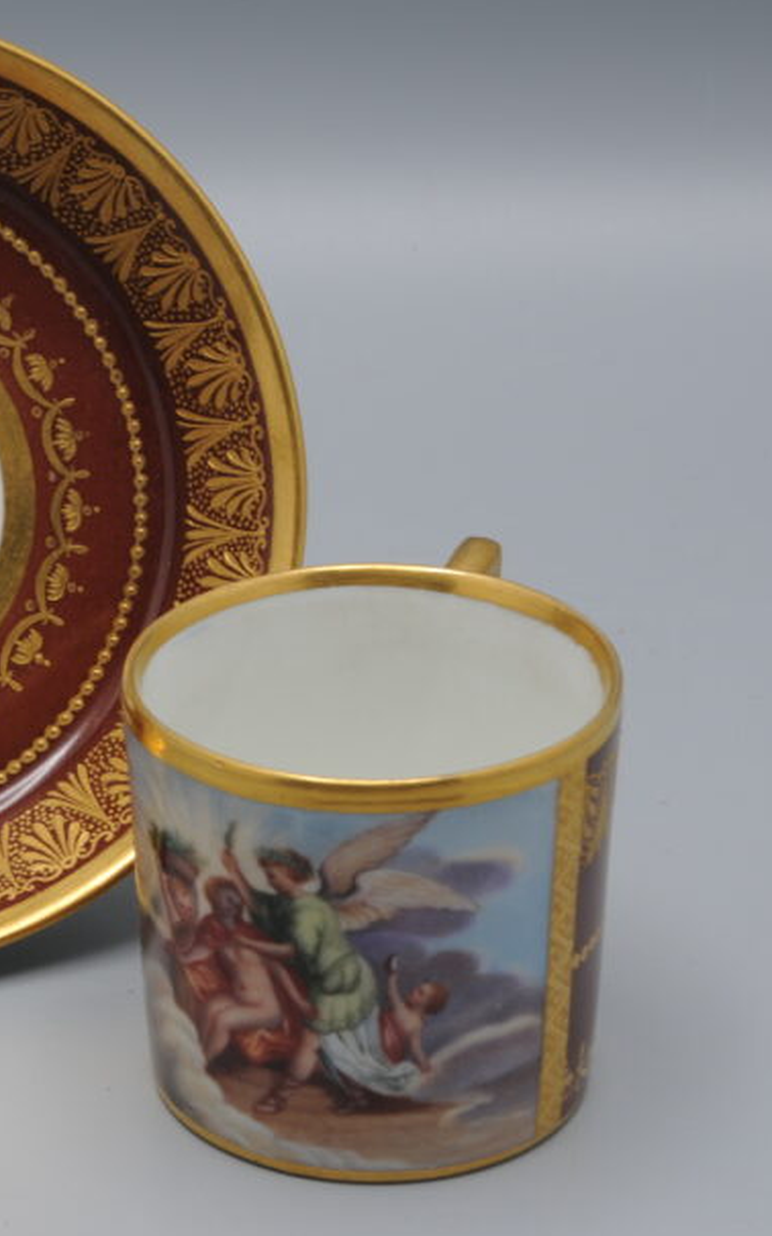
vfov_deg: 13.9
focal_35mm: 150
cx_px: 78
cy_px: 635
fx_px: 5051
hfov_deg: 8.7
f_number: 13
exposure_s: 1/6
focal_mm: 58
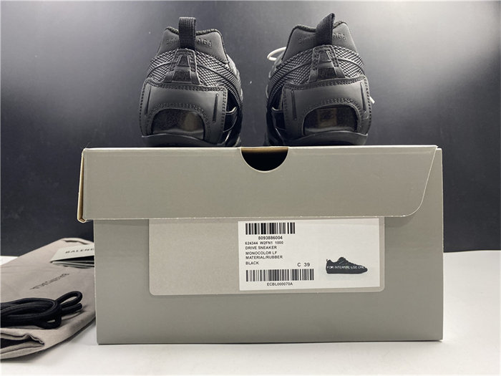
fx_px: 376
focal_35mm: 26
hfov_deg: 67.3
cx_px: 250
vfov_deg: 53.1
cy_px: 188
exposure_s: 1/77
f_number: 1.8
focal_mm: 4.25
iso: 125
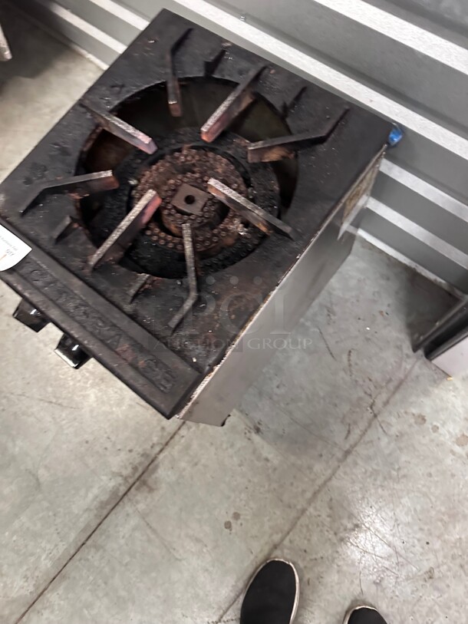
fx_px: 433
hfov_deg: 56.8
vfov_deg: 71.6
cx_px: 234
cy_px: 312
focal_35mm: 24
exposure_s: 1/60
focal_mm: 6.86
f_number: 1.78
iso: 800
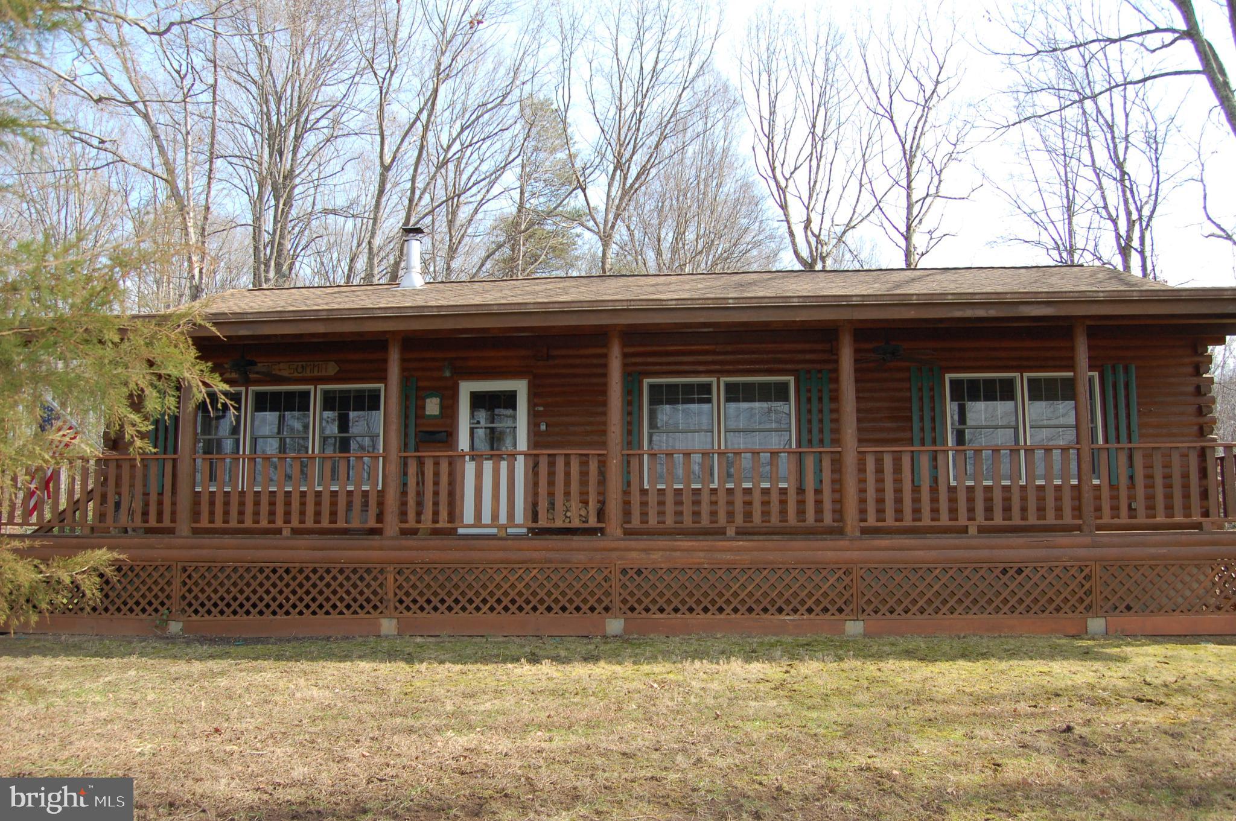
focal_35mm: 27
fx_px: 926
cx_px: 618
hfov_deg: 67.4
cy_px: 410
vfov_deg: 47.8
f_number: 5
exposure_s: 1/500
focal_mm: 18
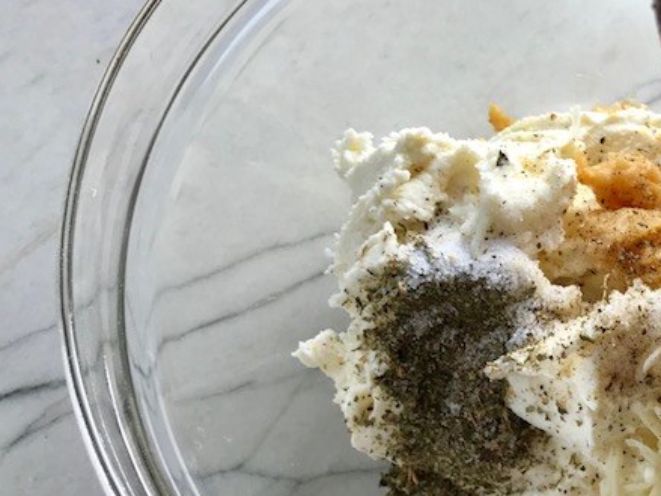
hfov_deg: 35.5
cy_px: 294
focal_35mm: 51
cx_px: 581
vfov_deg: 28.5
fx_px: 974
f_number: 1.8
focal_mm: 3.99
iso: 32
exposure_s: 1/120
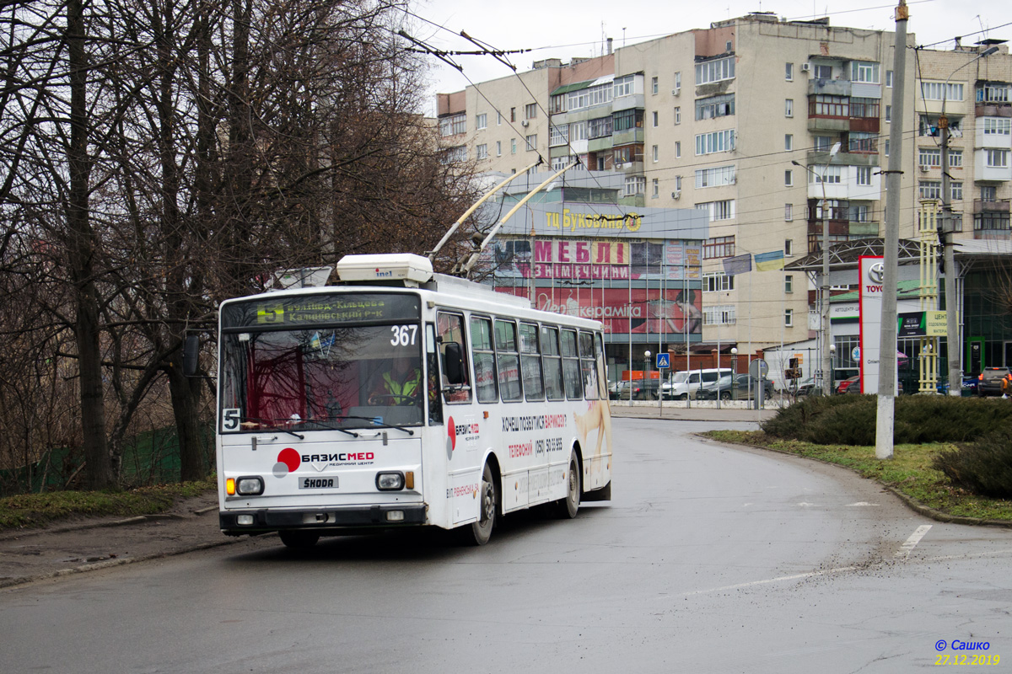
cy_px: 337
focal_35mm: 60
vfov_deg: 22.6
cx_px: 506
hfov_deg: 33.4
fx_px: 1687
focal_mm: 40
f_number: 4.5
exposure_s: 1/320
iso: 500
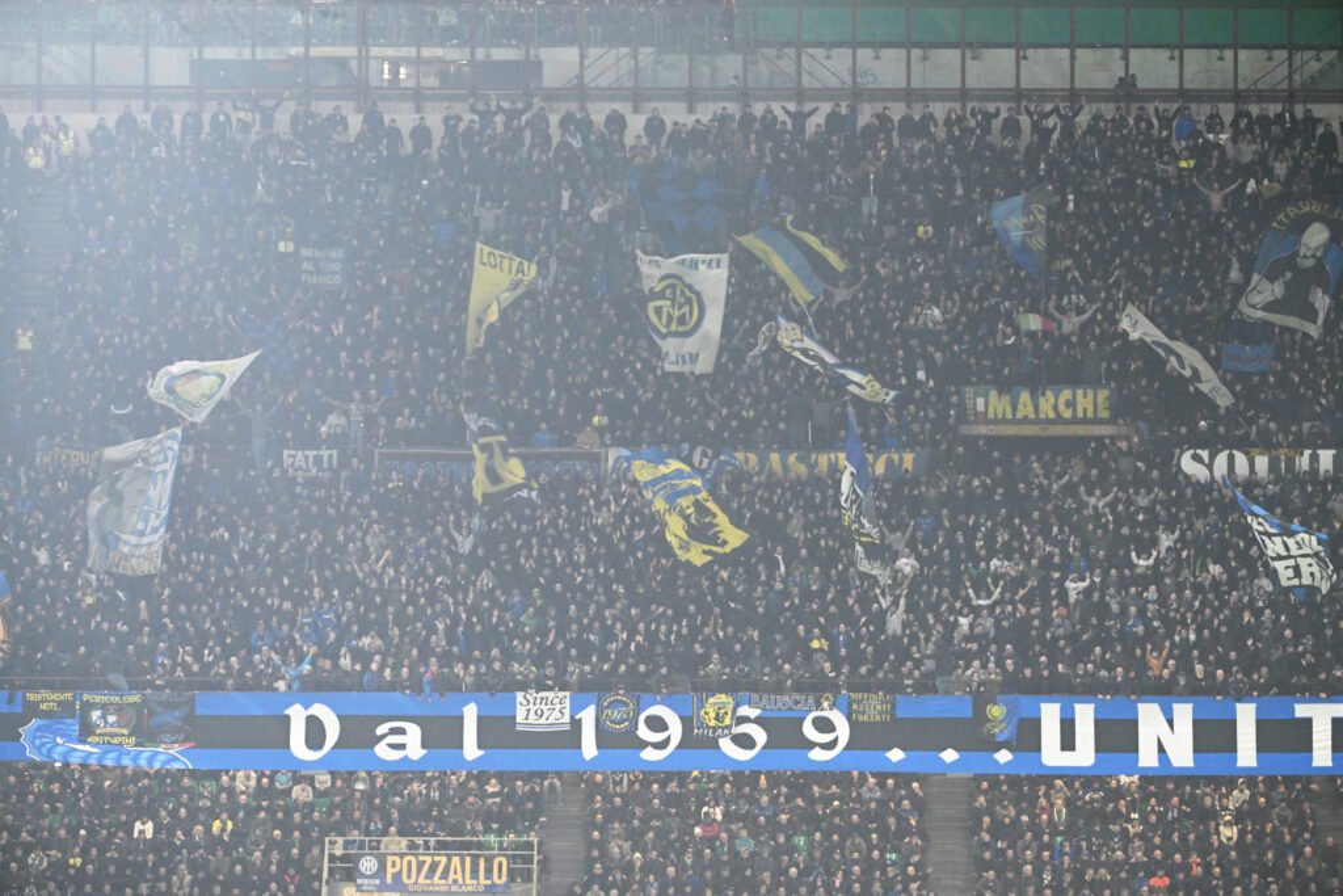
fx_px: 6715
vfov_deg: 7.6
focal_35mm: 180
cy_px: 448
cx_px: 672
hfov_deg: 11.4
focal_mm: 180
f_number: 5.6
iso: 2000
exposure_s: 1/125
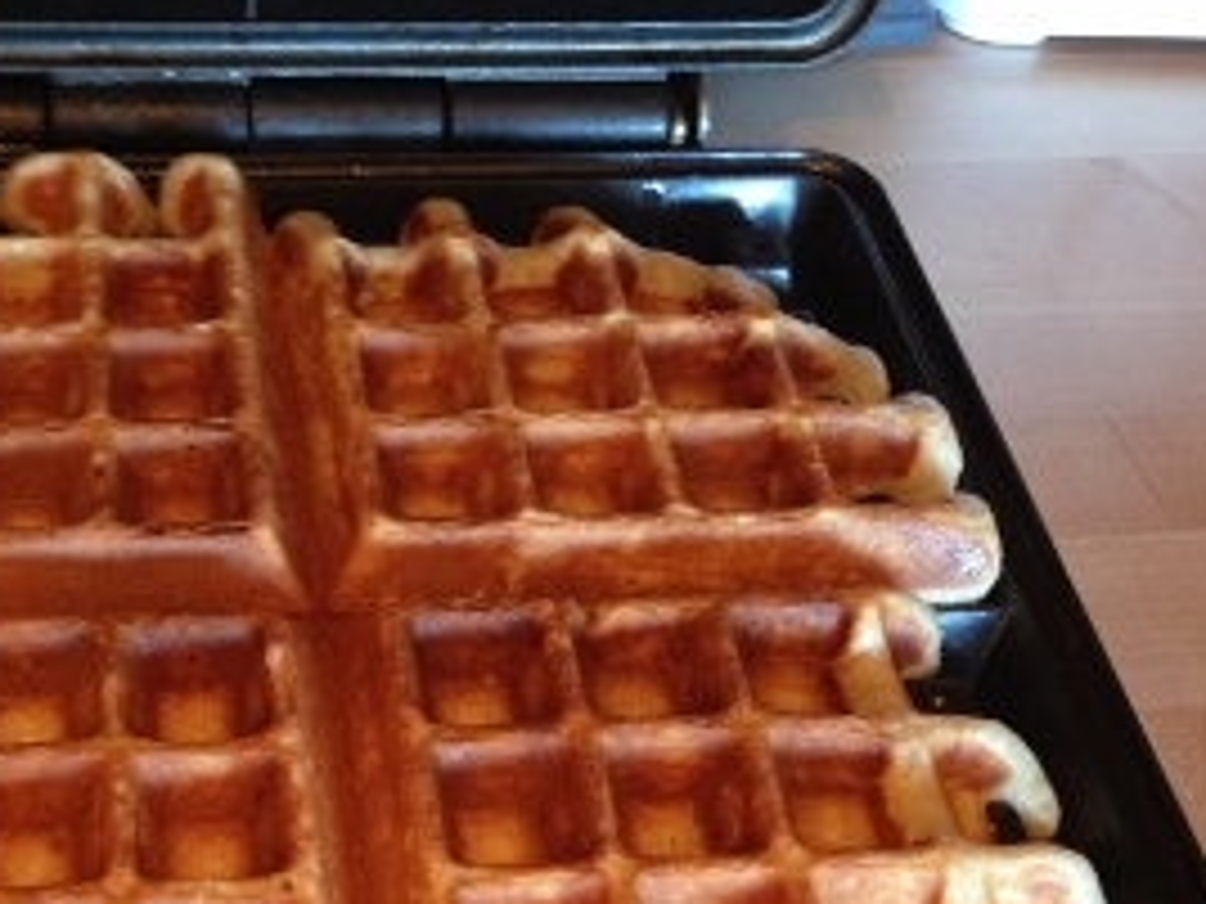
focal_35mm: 59
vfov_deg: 24.5
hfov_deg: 32.1
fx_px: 2056
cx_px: 297
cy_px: 711
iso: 200
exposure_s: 1/20
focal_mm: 4.12
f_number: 2.4
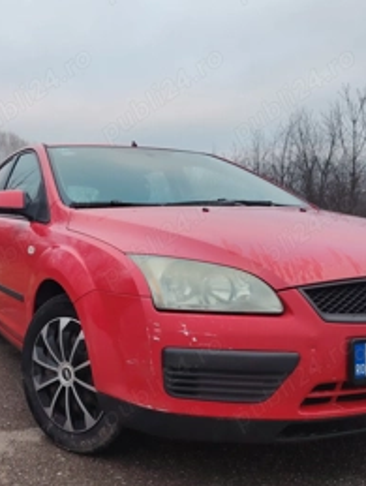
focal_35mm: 37
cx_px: 96
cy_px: 270
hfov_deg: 37.9
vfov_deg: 50.0
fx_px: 520
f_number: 1.75
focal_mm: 5.25
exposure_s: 1/50
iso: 170
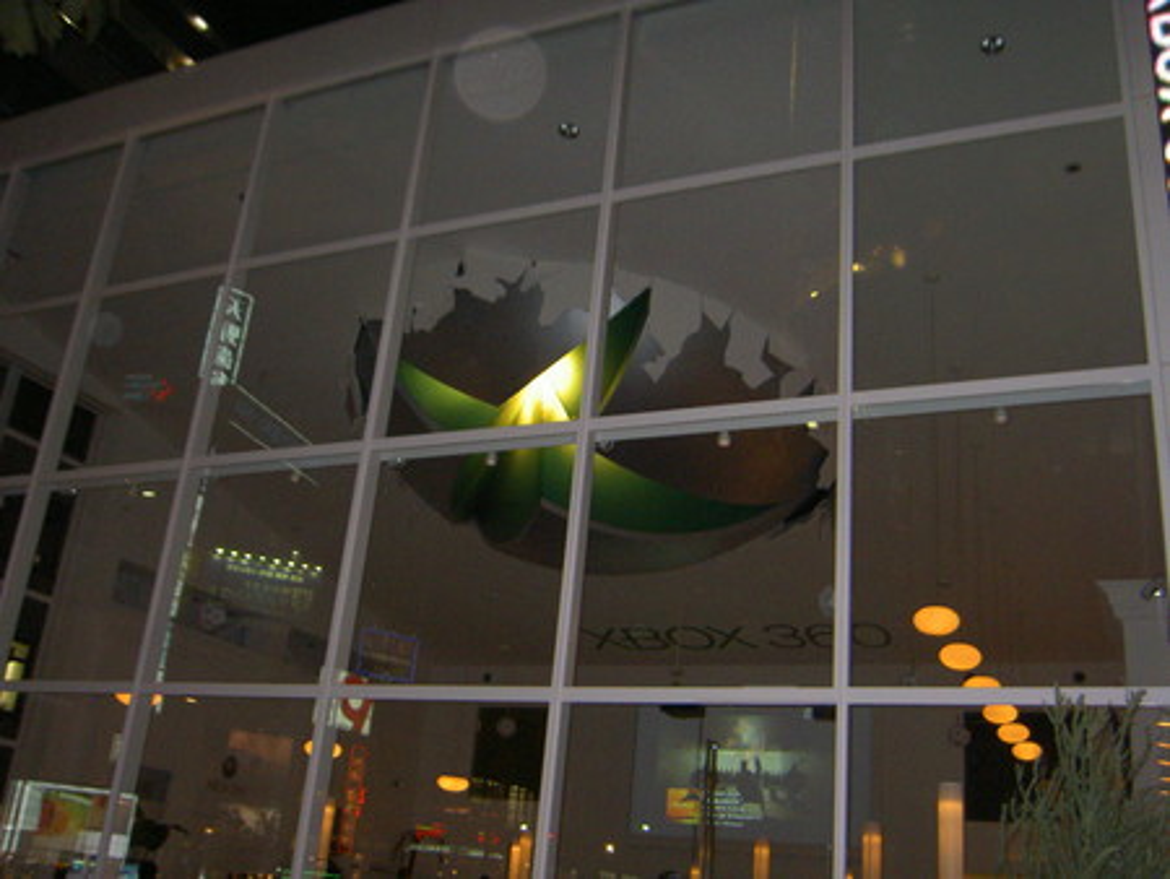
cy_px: 440
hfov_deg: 53.9
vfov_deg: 41.8
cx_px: 585
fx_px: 1150
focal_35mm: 34
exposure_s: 1/60
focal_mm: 5.6
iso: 200
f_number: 2.8
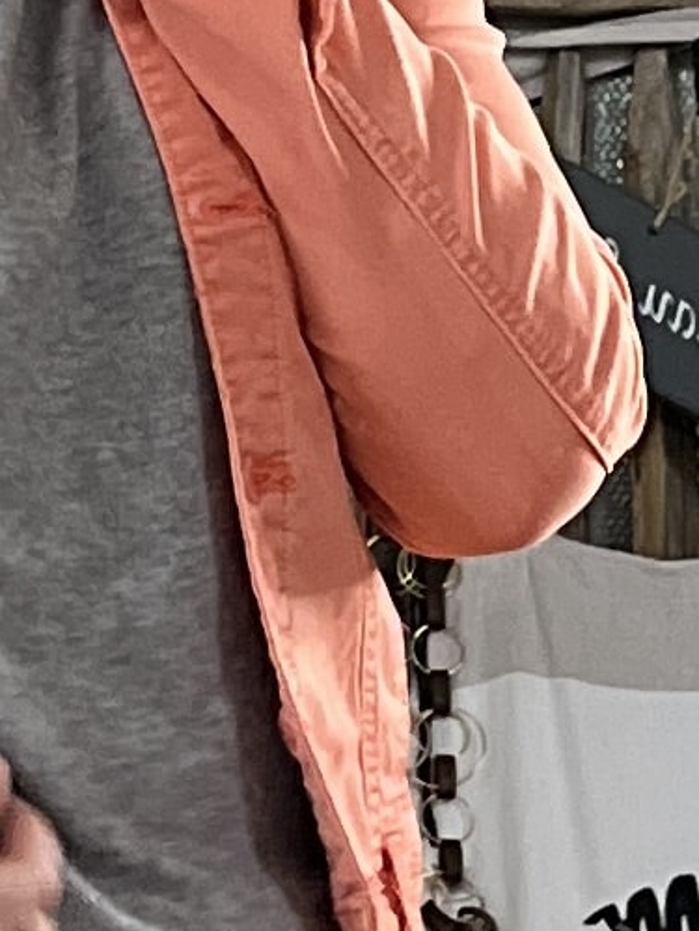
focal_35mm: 96
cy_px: 474
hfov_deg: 15.0
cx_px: -68
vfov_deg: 20.4
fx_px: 2585
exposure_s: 1/60
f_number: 1.5
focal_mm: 5.7
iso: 500
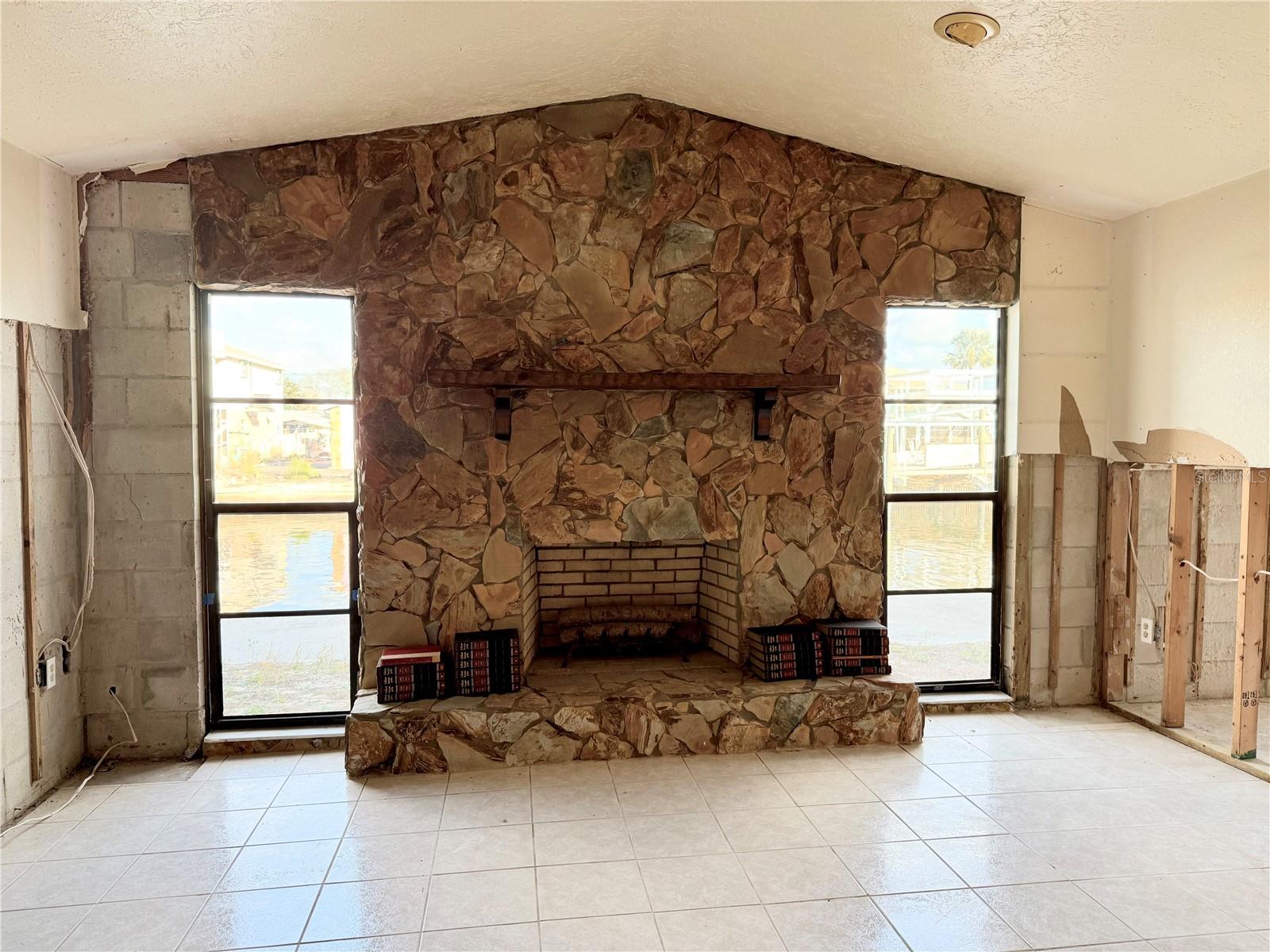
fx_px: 881
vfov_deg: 56.8
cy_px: 476
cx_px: 635
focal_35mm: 24
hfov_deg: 71.6
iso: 80
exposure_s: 1/179
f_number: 1.78
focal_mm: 6.76
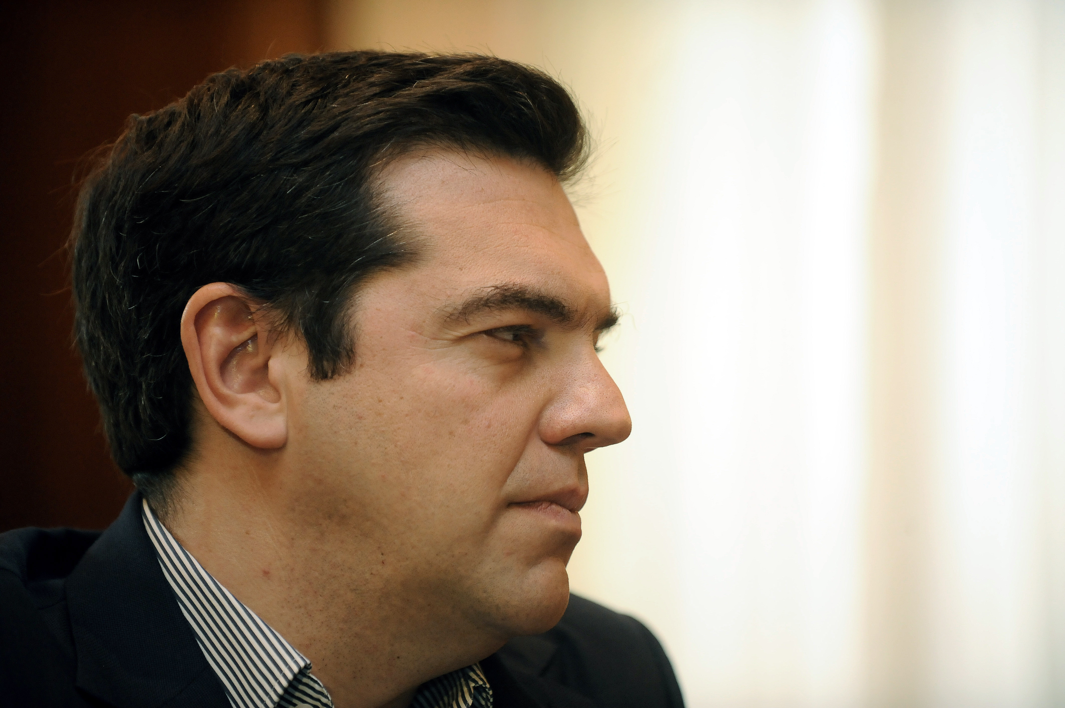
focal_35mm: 190
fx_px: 5617
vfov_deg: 7.2
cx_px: 532
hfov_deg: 10.8
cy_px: 354
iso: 2500
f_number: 2.8
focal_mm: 190
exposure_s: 1/250
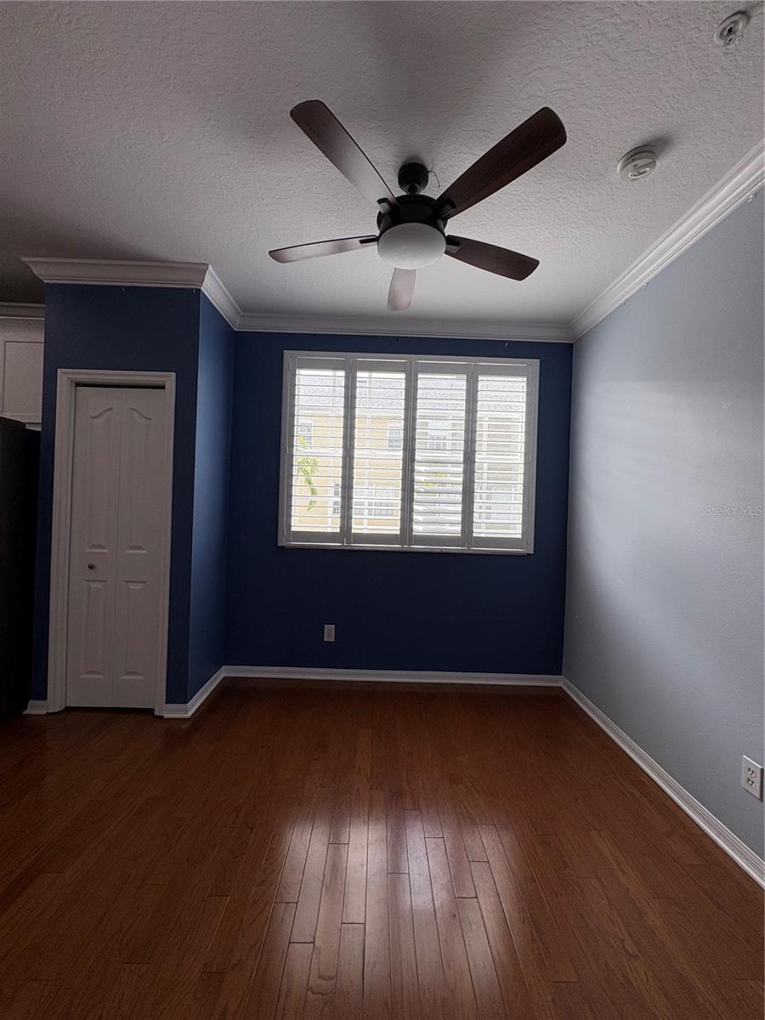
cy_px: 510
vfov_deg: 102.1
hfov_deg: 85.7
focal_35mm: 14
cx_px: 382
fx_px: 413
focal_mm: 2.22
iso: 40
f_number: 2.2
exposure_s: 1/329
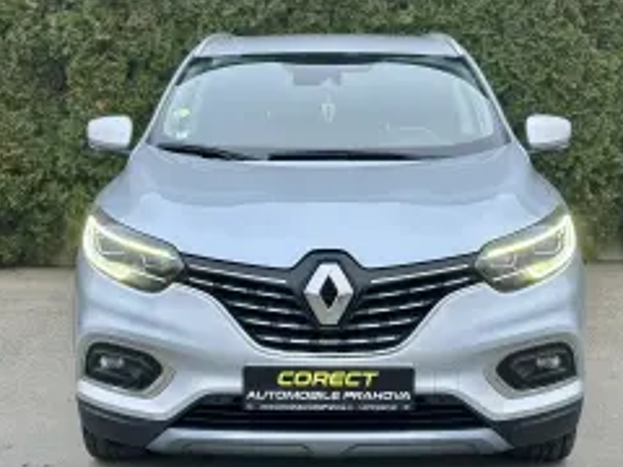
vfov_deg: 20.4
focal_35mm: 72
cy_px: 223
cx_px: 317
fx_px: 1296
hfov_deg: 27.0
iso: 80
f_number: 1.78
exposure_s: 1/171
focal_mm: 6.86
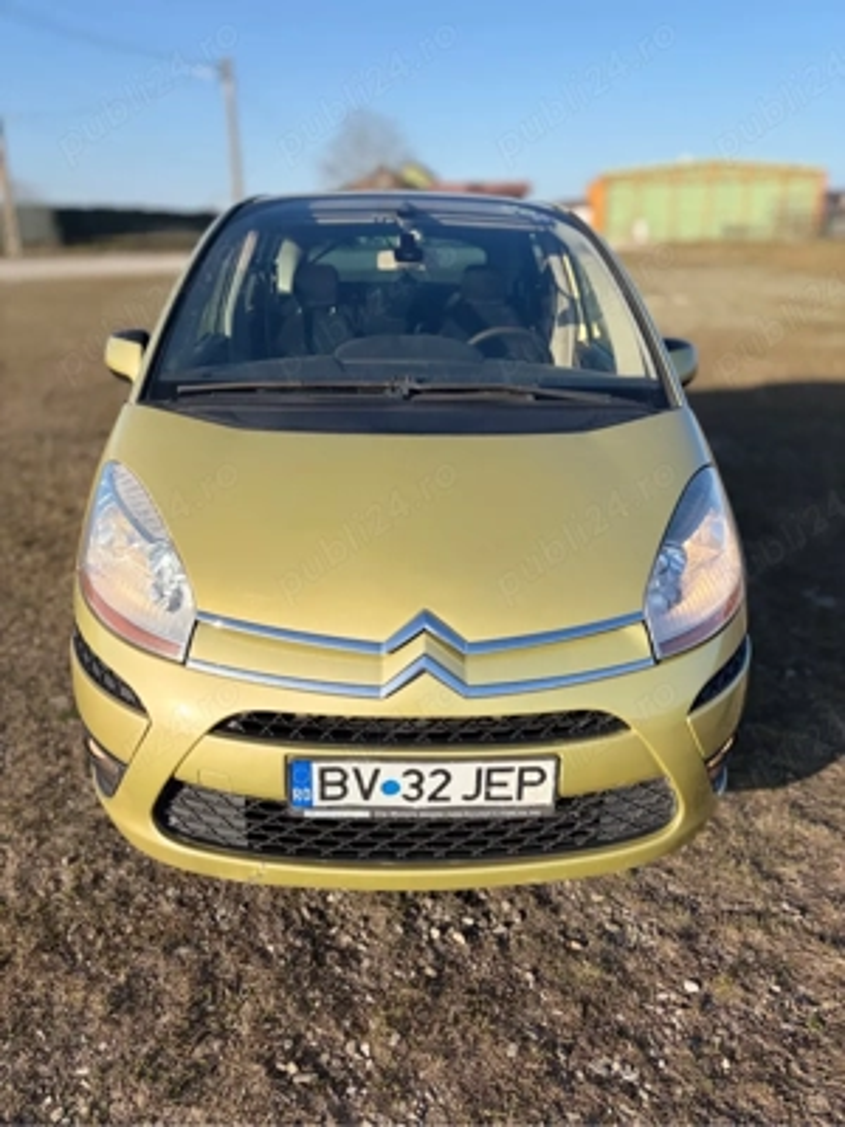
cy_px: 564
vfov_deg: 67.3
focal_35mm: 26
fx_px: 846
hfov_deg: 53.1
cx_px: 422
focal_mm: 5.96
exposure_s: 1/2865
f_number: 1.6
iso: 64
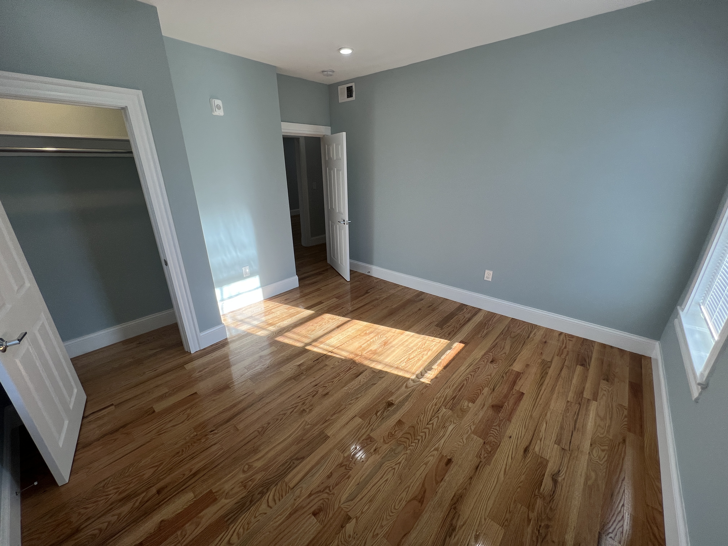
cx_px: 364
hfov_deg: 106.2
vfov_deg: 89.9
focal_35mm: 13
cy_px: 273
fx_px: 273
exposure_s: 1/144
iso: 32
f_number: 1.8
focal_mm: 1.57
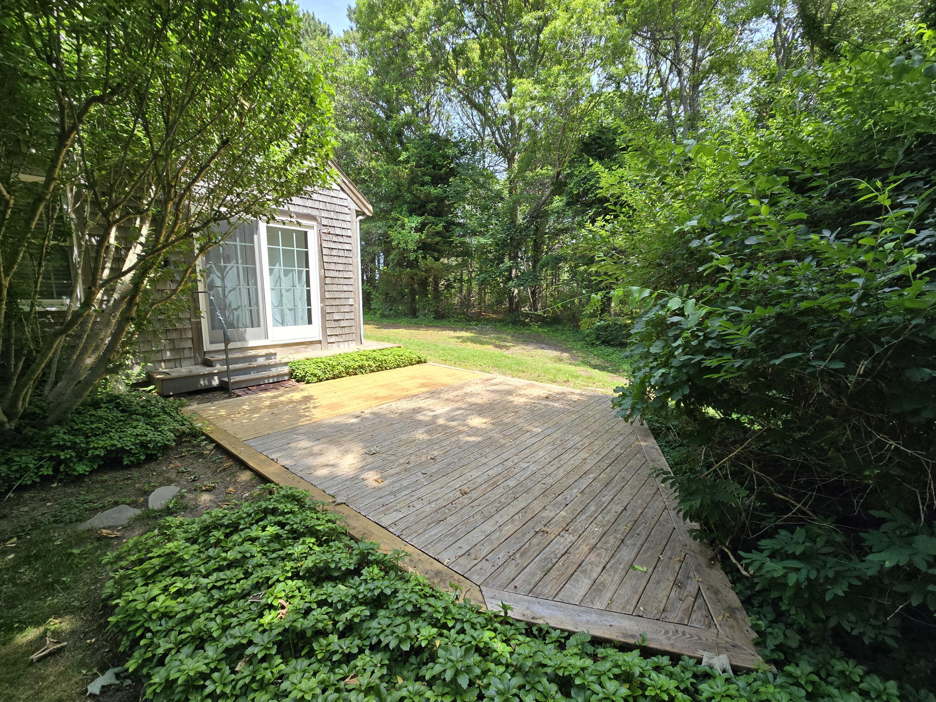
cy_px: 351
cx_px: 468
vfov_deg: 89.9
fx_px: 352
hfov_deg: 106.2
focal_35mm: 13
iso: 50
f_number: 2.2
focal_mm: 2.2
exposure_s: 1/458
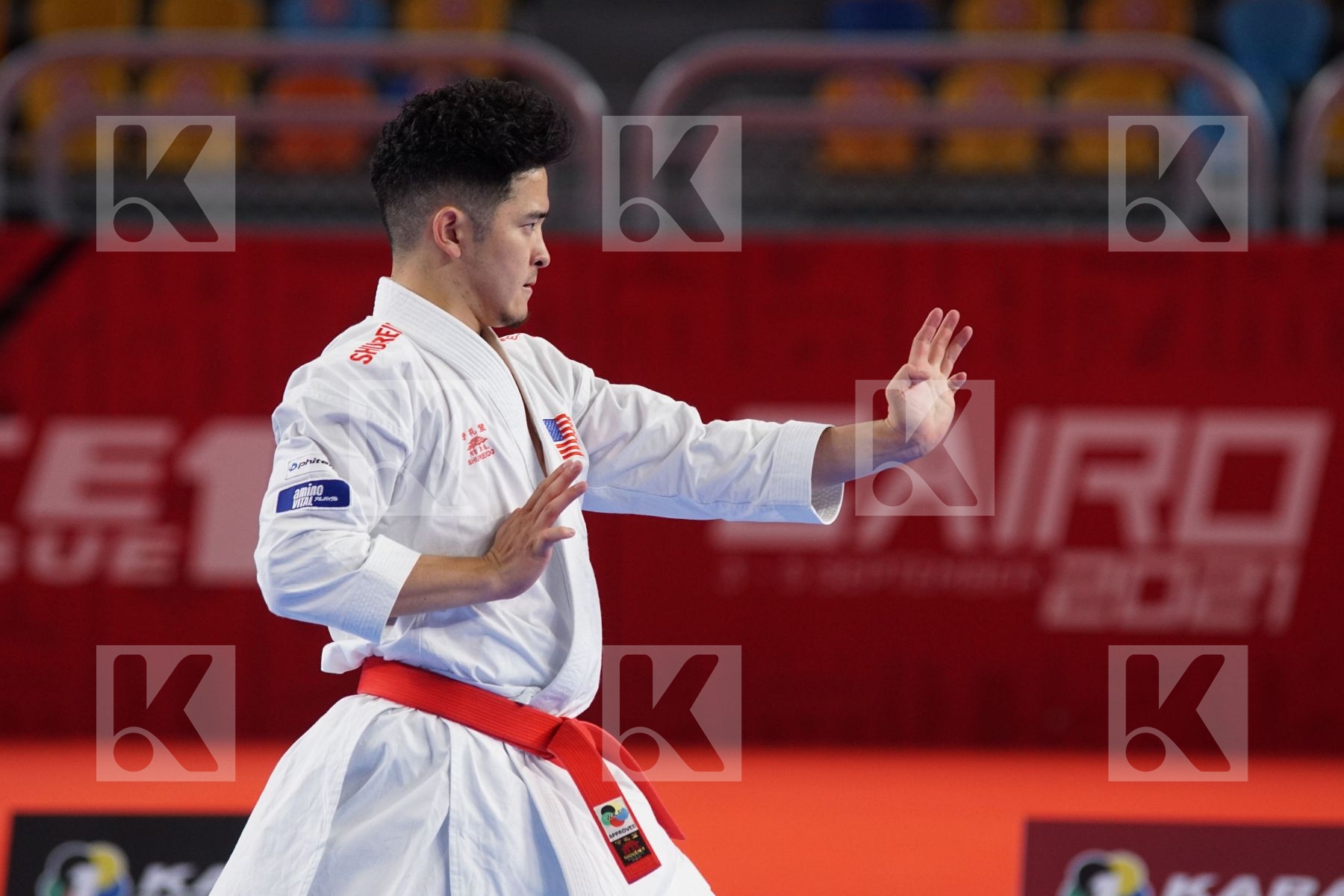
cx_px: 672
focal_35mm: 300
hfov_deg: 6.9
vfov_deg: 4.6
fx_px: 11199
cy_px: 448
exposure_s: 1/400
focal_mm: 200
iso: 800
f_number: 3.2
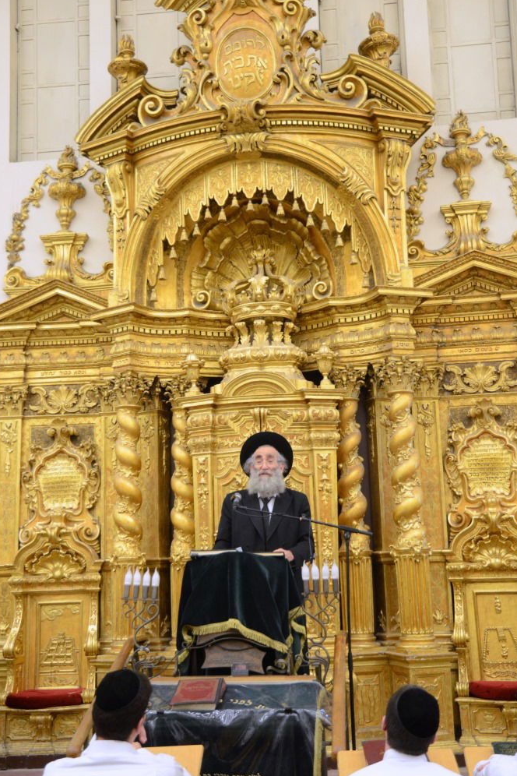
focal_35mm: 40
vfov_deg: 48.5
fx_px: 862
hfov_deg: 33.4
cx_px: 255
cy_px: 379
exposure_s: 1/200
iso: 1250
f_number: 4.2
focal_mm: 26
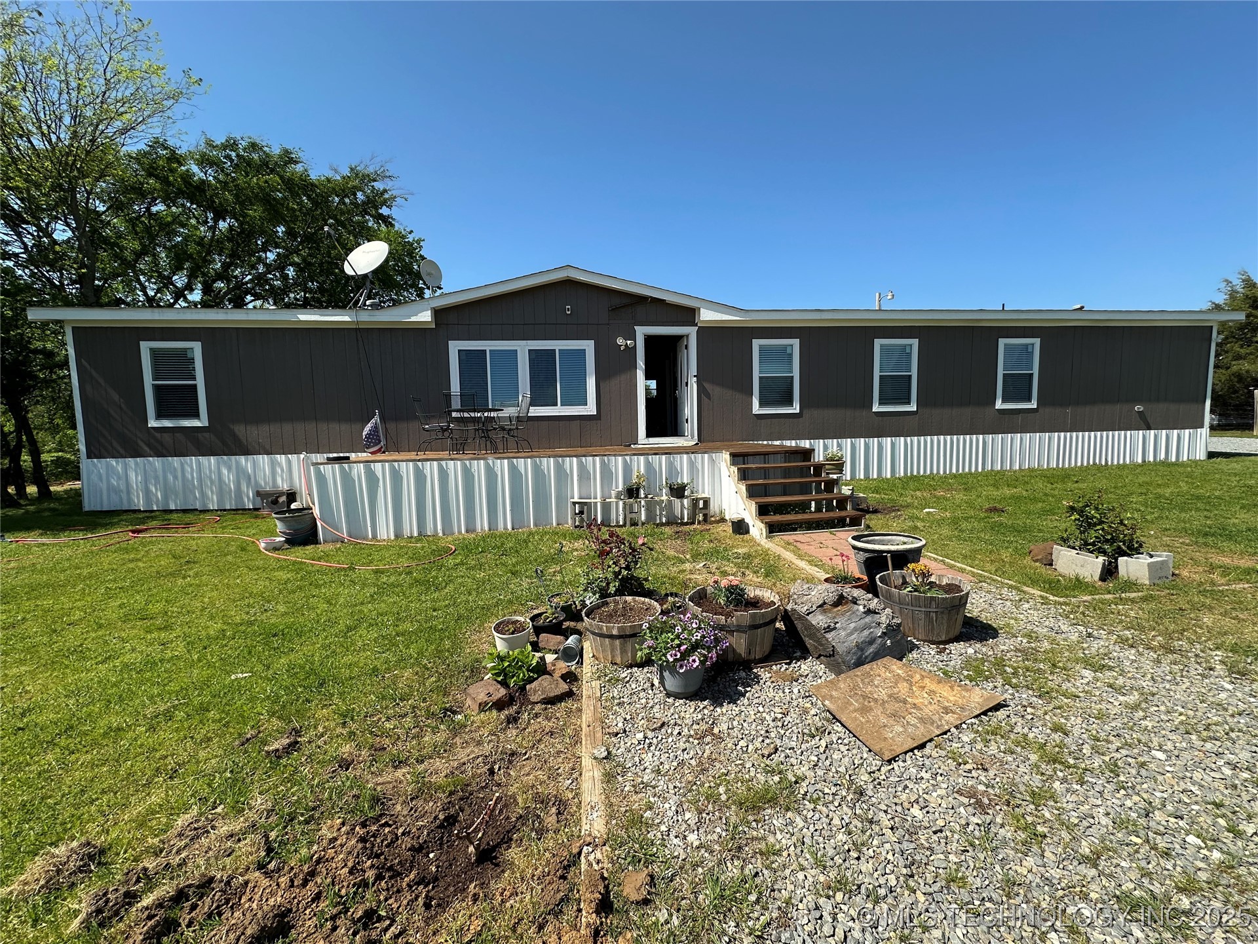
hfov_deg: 102.1
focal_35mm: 14
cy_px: 472
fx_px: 509
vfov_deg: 85.7
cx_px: 629
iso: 40
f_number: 2.2
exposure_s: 1/1667
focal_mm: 2.22
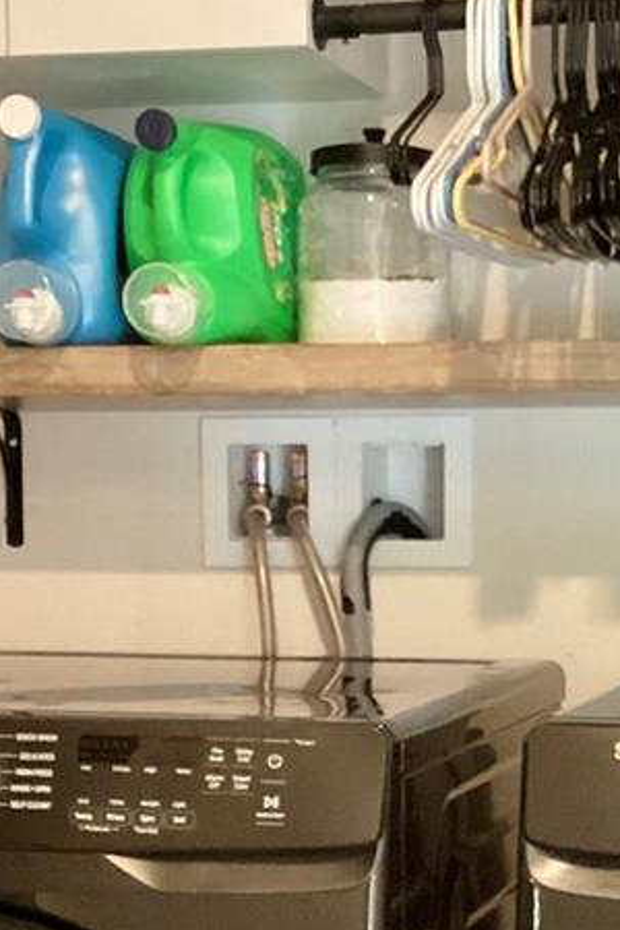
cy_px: 721
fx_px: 2221
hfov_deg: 15.8
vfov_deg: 23.4
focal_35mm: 86
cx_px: 465
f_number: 2.4
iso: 400
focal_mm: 3.3
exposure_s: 1/30
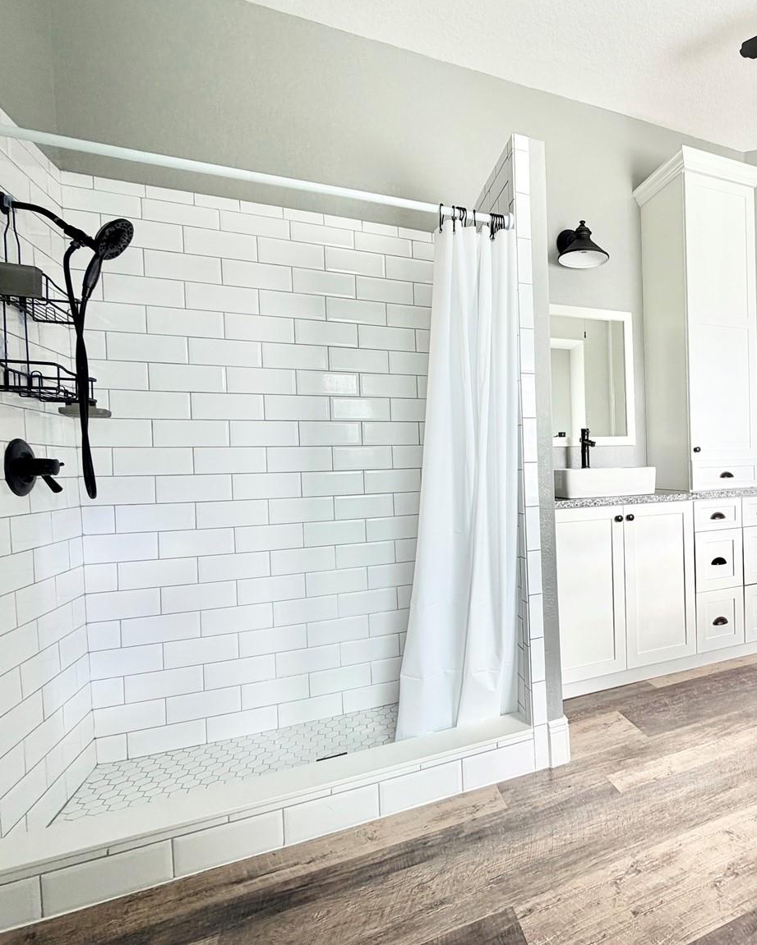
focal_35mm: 19
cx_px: 598
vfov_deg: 83.3
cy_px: 476
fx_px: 532
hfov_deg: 65.0
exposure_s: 1/121
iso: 50
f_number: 2.2
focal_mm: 2.22
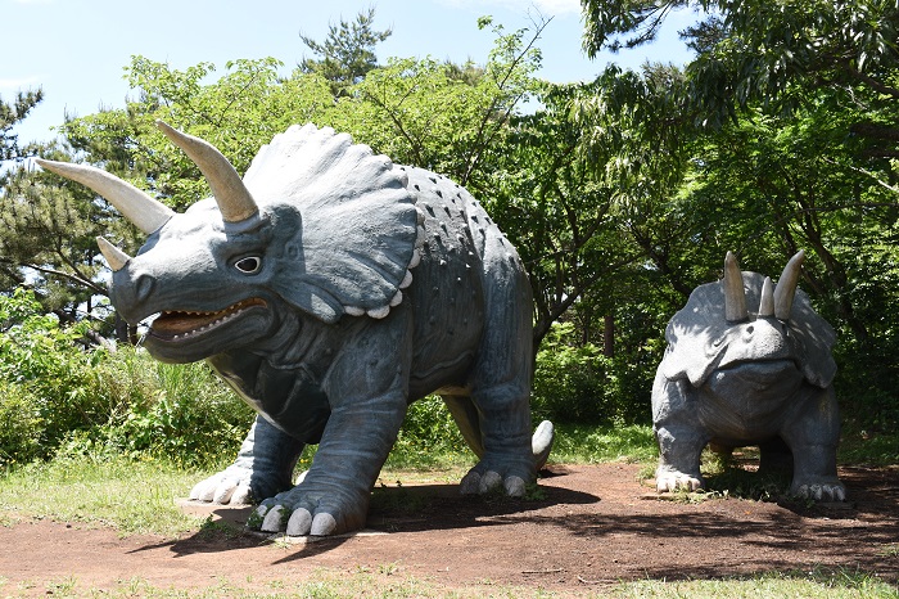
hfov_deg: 53.2
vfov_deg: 36.8
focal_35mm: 36
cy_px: 300
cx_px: 450
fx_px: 899
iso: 200
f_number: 7.1
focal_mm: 24
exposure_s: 1/200
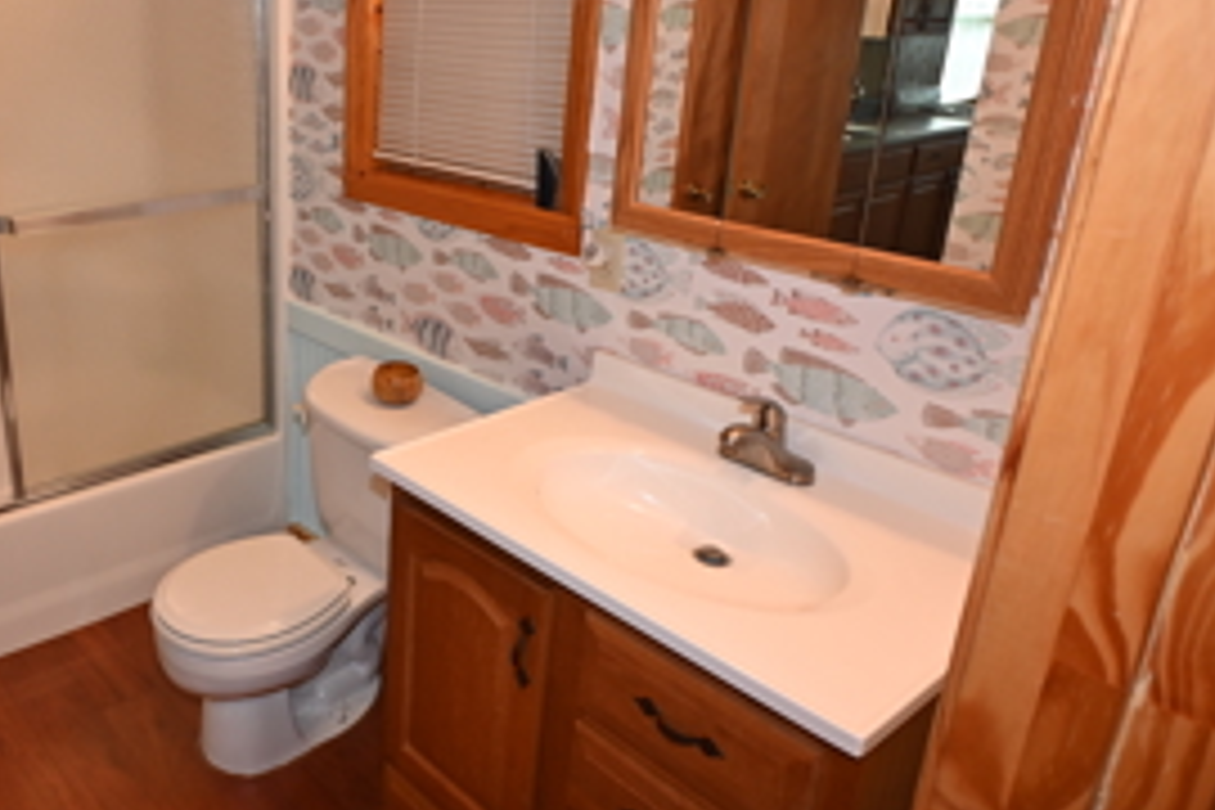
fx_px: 1012
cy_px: 324
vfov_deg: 43.4
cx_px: 315
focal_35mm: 30
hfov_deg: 58.9
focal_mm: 12
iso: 320
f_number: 4
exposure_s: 1/60
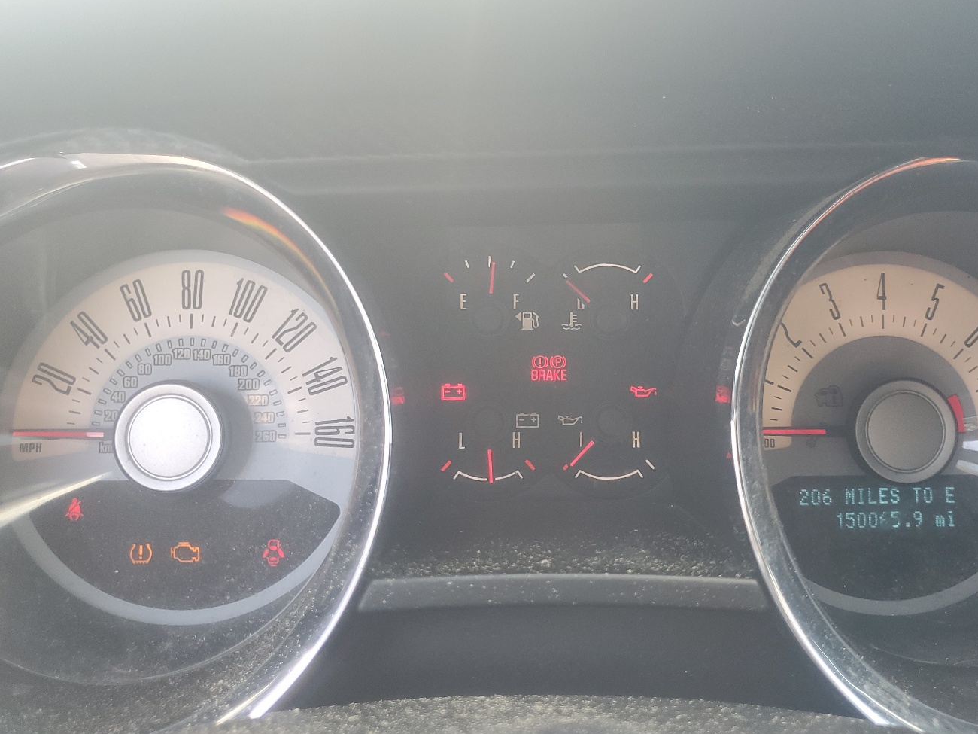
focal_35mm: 32
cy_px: 340
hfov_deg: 56.5
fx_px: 904
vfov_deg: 44.1
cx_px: 578
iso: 78
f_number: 1.5
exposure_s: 1/120
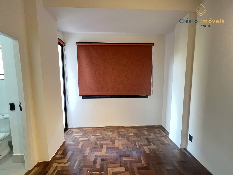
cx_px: 116
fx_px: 88
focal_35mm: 13
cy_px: 88
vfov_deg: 89.9
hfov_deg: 106.2
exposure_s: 1/60
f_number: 1.8
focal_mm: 1.57
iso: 500
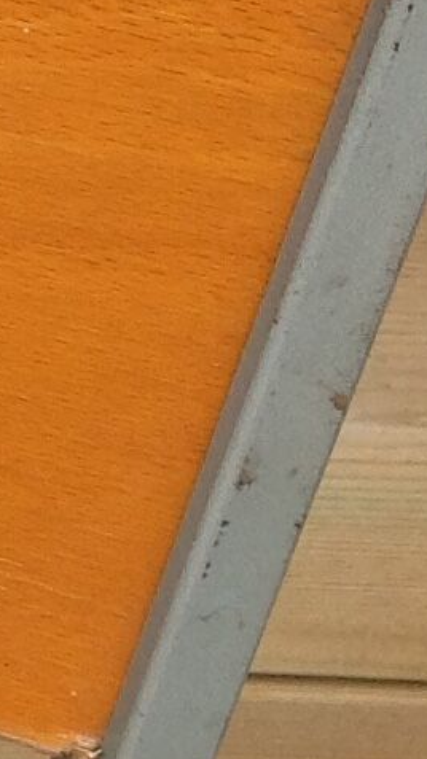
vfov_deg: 10.4
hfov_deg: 5.1
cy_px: 356
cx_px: -1439
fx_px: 4170
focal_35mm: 207
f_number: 2.4
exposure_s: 1/161
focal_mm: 4.28
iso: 50
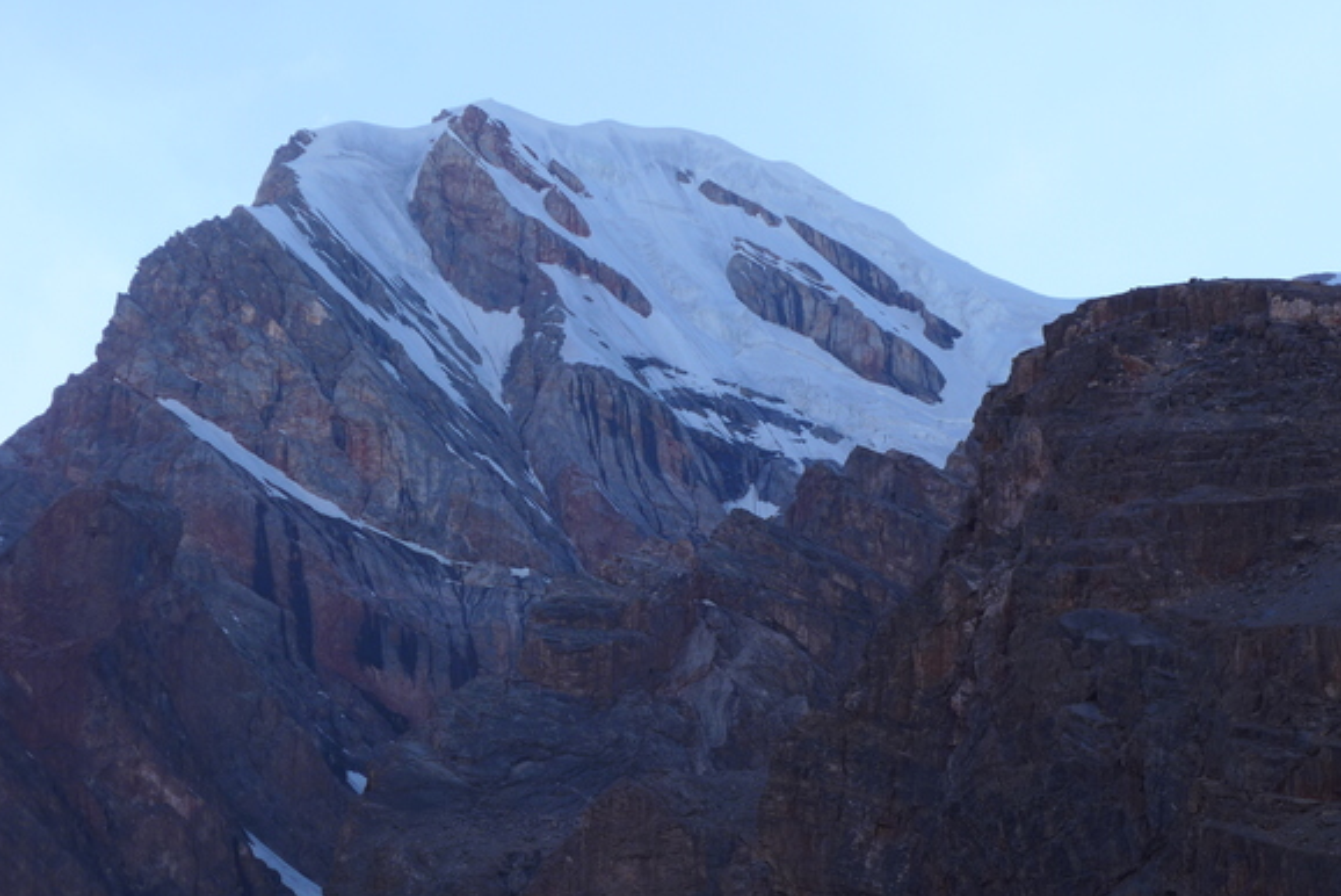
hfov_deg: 18.2
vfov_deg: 12.2
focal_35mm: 112
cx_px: 542
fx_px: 4174
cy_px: 478
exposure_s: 1/320
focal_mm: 17.7
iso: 80
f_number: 2.8
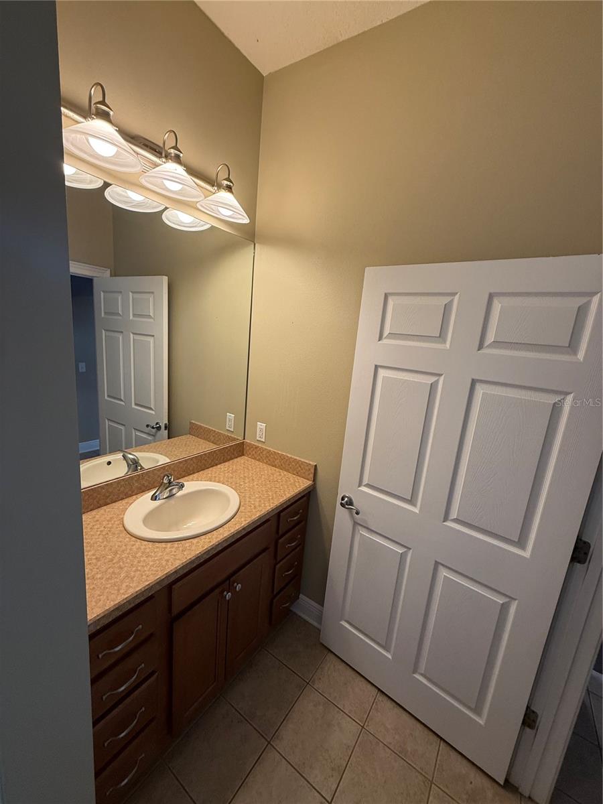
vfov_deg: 102.1
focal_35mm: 14
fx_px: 325
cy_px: 402
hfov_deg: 85.7
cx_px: 302
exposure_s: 1/60
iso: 160
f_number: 2.2
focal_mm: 2.22
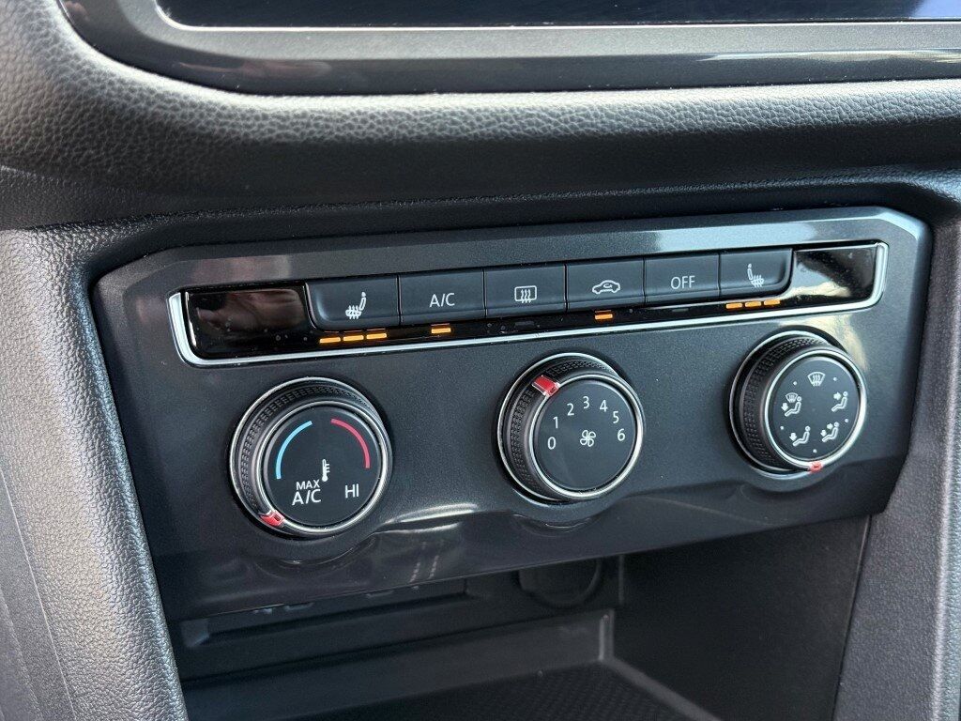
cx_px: 480
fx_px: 1333
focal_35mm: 48
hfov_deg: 39.7
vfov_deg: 30.3
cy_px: 360
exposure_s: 1/84
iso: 200
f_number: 1.78
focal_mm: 6.76
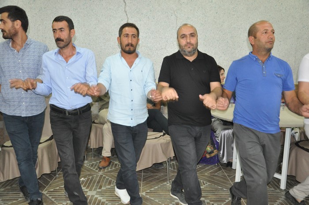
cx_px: 154
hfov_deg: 57.3
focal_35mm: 33
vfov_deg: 39.9
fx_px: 283
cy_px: 102
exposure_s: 1/60
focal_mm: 22
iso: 1250
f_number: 4.5
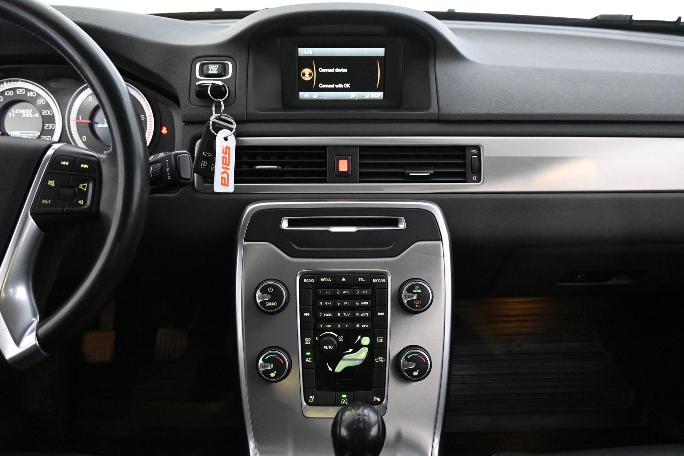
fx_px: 641
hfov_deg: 56.1
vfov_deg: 39.1
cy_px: 228
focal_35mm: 34
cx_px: 342
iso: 7200
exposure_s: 1/40
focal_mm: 22.5
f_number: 4
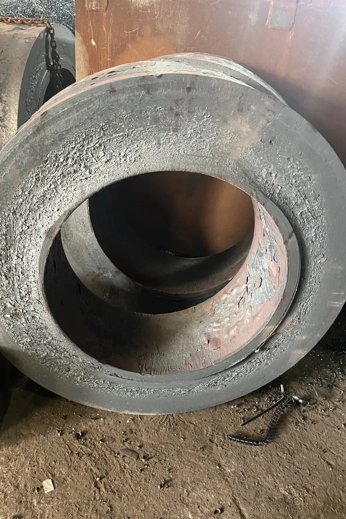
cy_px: 268
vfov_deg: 65.5
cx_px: 158
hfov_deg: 46.3
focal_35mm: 28
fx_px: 404
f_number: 1.6
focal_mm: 4.2
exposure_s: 1/25
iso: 500
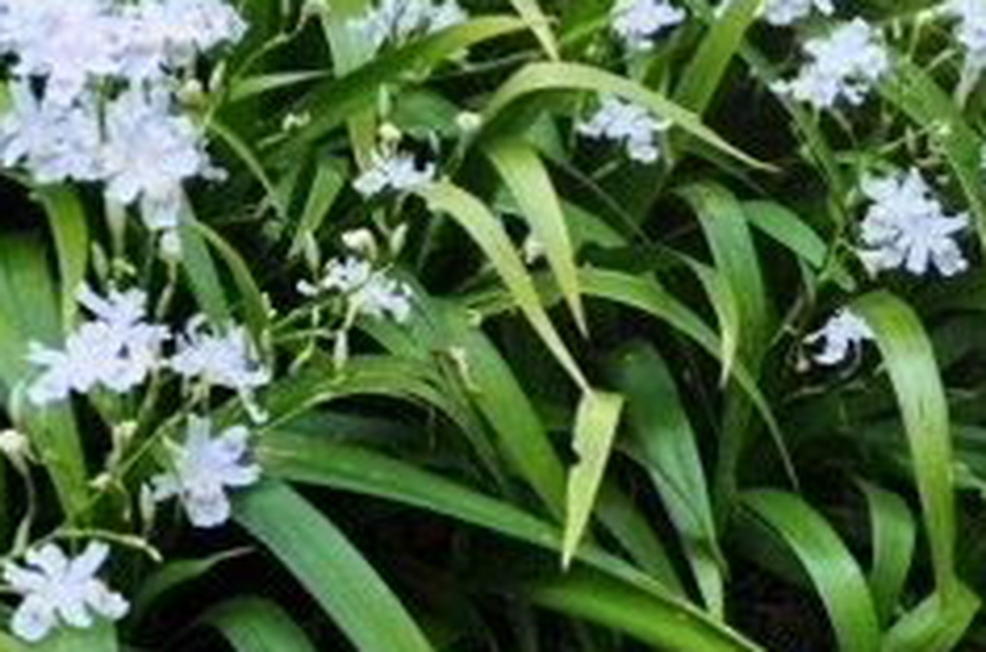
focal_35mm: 112
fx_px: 3059
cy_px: 263
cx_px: 297
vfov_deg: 12.2
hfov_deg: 18.2
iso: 200
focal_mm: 22
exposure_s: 1/200
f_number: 7.1
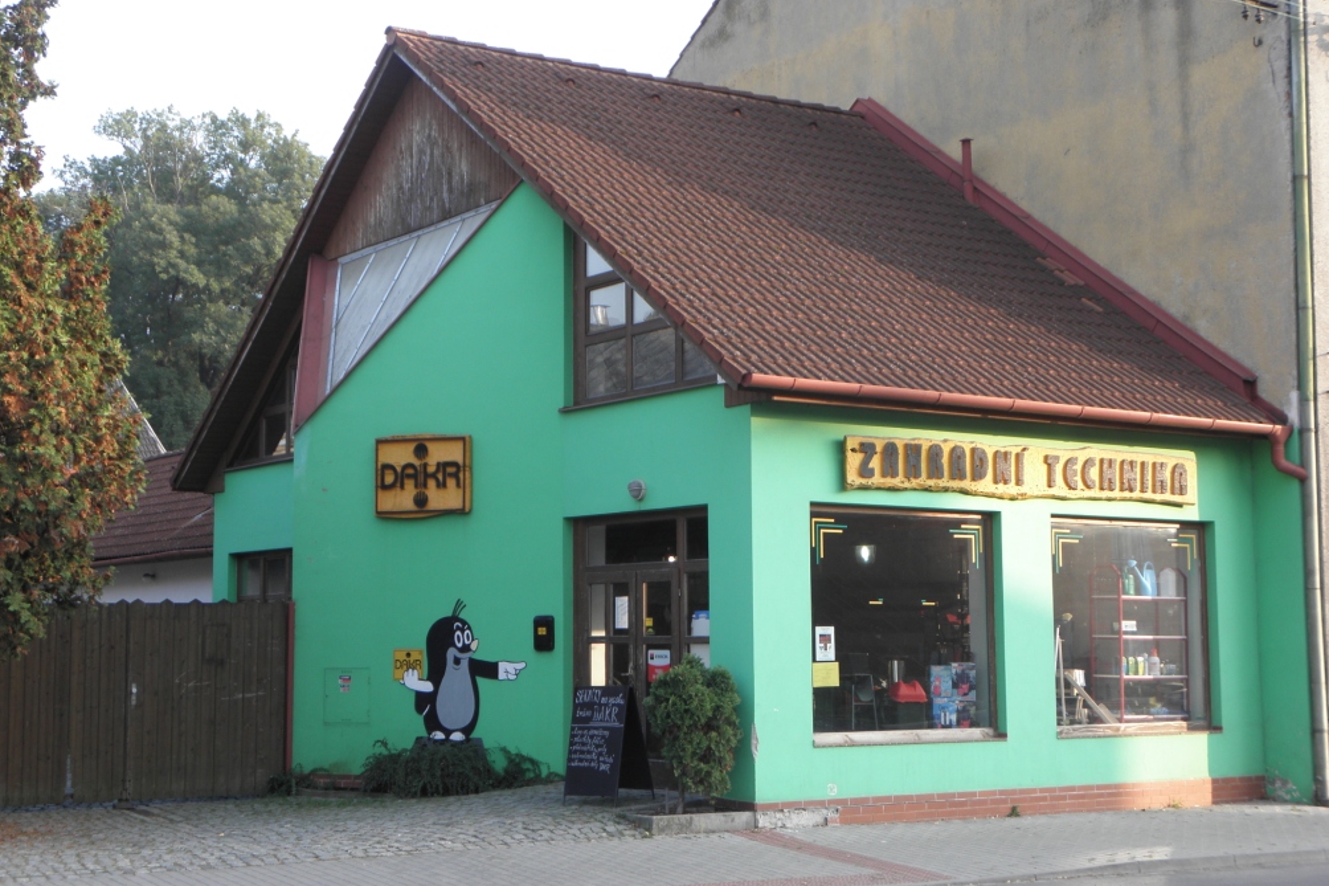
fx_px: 1919
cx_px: 658
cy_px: 449
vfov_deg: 26.0
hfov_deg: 38.2
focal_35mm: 52
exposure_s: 1/80
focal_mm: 8.87
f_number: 3.5
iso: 64
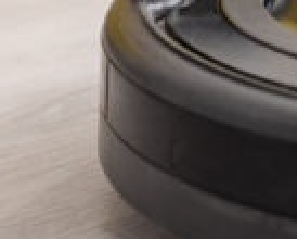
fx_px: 1620
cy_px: -103
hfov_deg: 10.4
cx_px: 295
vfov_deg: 8.3
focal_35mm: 184
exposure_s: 1/200
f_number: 2.8
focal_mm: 35
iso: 100
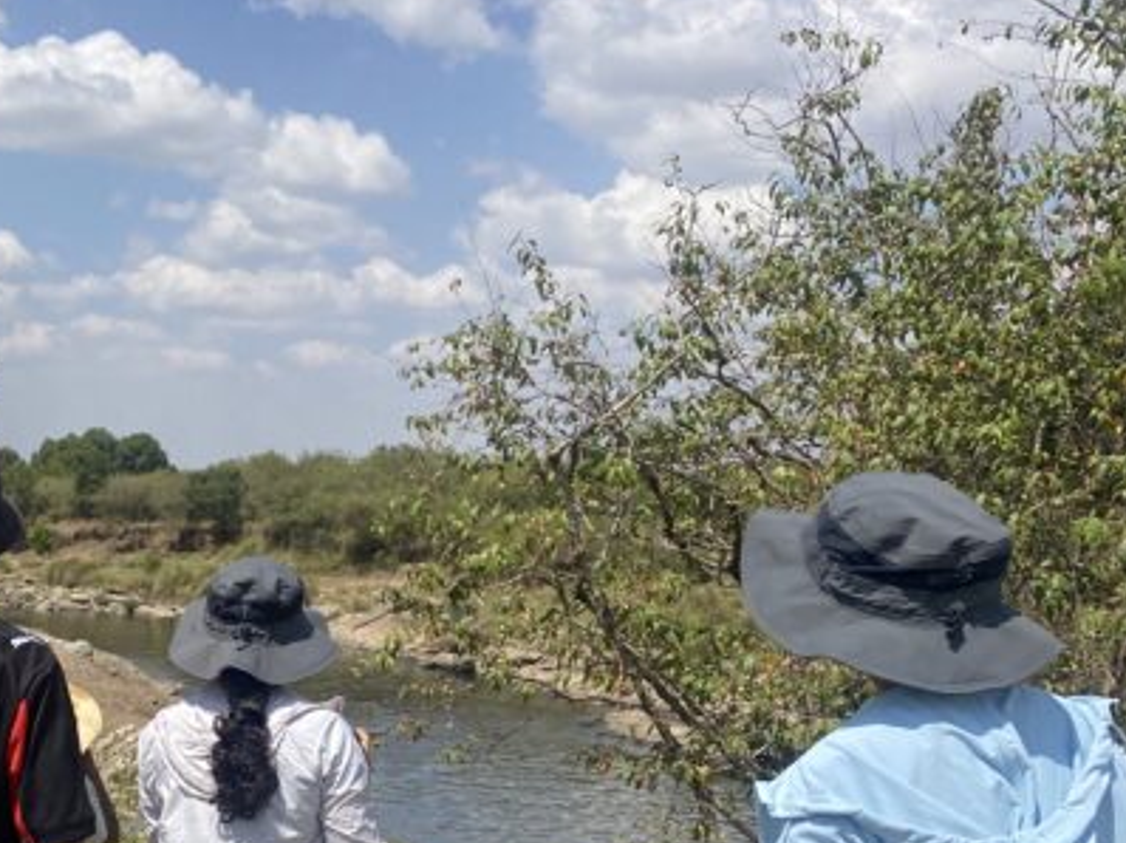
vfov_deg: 28.2
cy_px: 621
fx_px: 1658
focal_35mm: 51
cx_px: 110
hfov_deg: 35.3
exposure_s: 1/3497
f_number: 1.8
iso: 32
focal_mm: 4.25
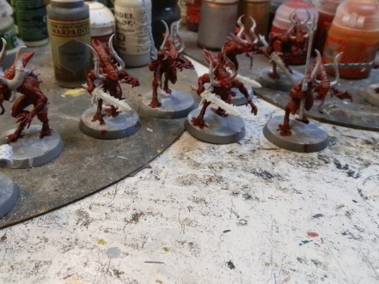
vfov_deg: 41.7
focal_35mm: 34
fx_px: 372
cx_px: 152
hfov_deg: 53.6
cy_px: 123
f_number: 3.1
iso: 400
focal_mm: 5
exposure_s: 1/200
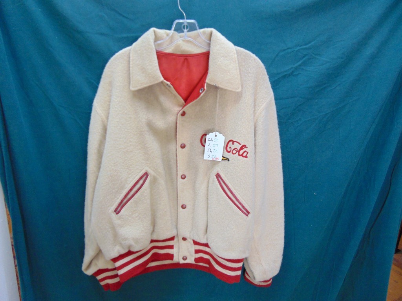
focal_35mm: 25
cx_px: 201
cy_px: 150
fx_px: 290
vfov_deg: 54.9
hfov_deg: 69.4
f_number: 3
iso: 200
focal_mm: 4.5
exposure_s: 1/30
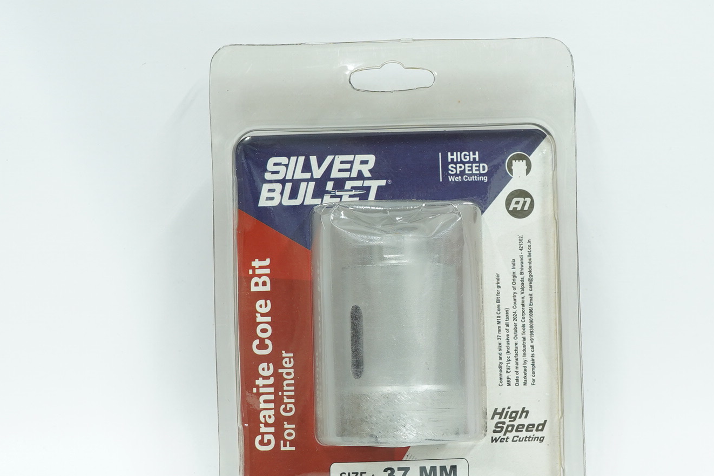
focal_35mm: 67
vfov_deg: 20.2
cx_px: 394
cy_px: 315
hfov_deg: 30.1
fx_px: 1329
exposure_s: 1/3
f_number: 8
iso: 640
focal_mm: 30
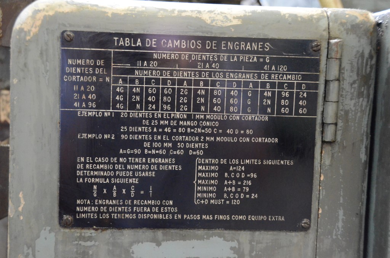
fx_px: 681
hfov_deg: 32.0
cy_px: 129
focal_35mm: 63
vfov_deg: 21.5
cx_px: 195
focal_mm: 42
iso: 6400
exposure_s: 1/125
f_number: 5.6
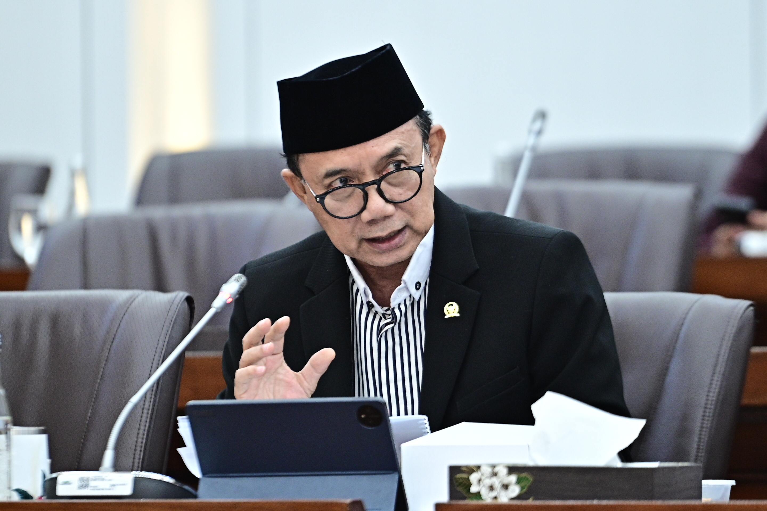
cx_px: 384
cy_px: 256
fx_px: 4261
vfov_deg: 6.9
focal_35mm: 200
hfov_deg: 10.3
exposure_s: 1/200
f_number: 2.8
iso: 1600
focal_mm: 200
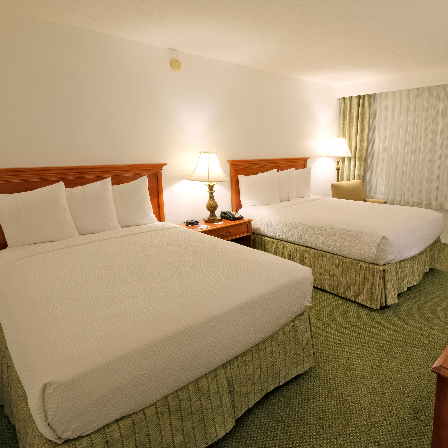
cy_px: 220
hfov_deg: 73.2
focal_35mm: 20
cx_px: 287
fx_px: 293
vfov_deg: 74.8
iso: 200
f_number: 18
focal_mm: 10
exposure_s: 1.5
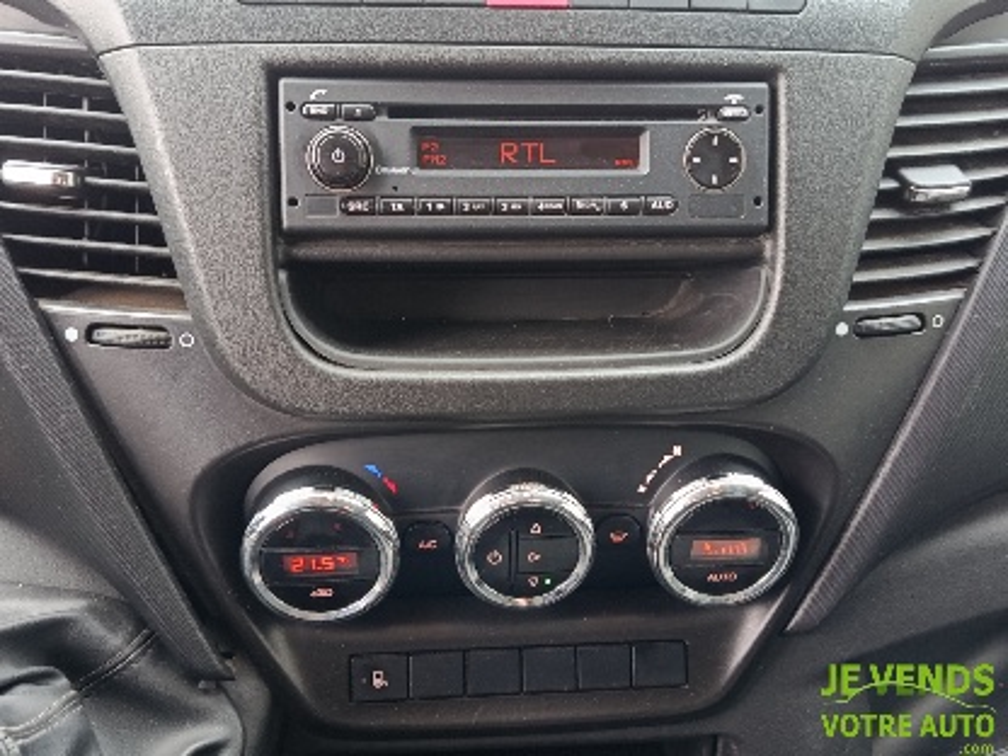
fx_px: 961
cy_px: 378
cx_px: 504
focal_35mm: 33
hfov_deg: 55.4
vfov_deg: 42.9
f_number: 1.7
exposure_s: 1/33.3
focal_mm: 5.24
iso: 1192
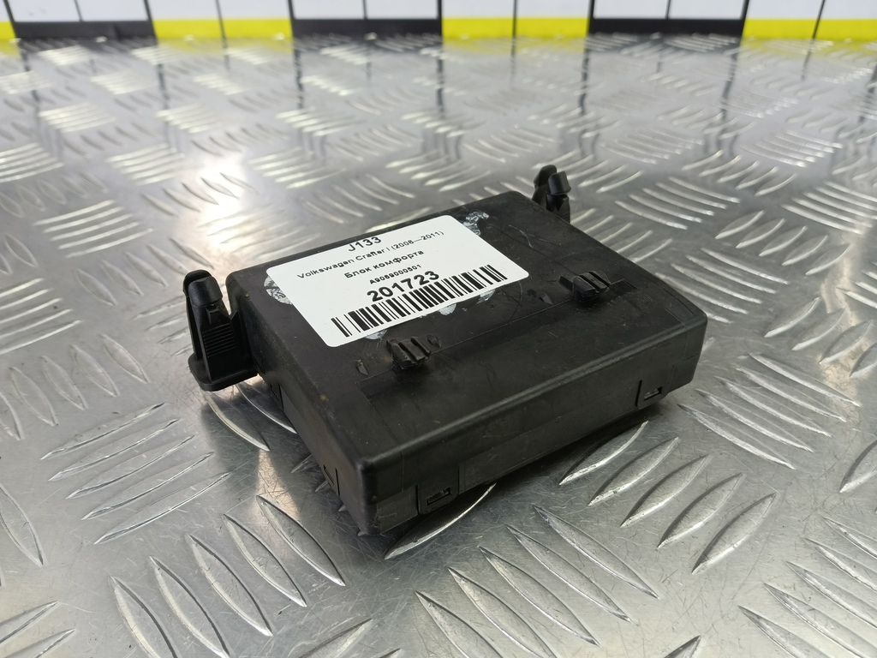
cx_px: 438
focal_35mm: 23
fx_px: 583
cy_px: 329
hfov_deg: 73.9
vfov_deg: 58.9
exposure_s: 1/50
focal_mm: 4.11
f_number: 1.6
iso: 130
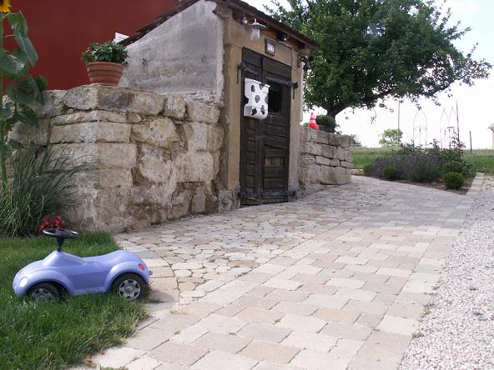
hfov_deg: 51.4
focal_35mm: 36
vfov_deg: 39.7
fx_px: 514
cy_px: 185
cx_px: 247
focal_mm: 5.93
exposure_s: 1/50
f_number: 8
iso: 50
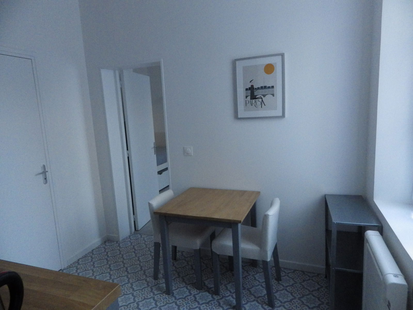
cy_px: 155
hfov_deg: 76.4
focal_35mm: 22
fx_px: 262
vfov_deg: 61.1
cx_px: 206
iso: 800
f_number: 3.1
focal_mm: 4
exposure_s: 1/40
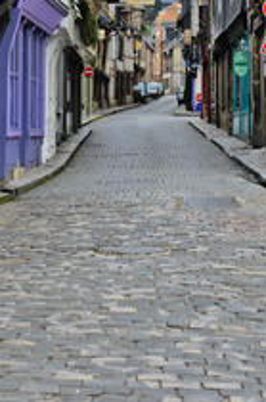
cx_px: 154
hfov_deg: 11.8
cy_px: -144
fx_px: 1292
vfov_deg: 16.5
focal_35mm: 116
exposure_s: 1/125
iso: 100
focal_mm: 28
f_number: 5.6
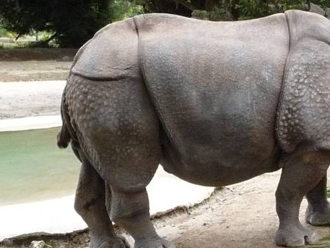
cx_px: 222
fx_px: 934
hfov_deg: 20.0
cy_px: 142
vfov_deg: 15.1
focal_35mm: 98
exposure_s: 1/400
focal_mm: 4.7
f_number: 3.3
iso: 400
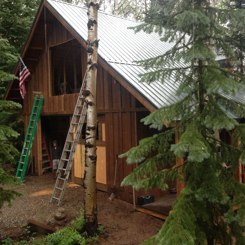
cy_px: 122
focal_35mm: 39
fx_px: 312
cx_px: 105
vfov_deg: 42.8
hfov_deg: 42.7
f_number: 2.4
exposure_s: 1/20
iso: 125
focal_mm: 4.12
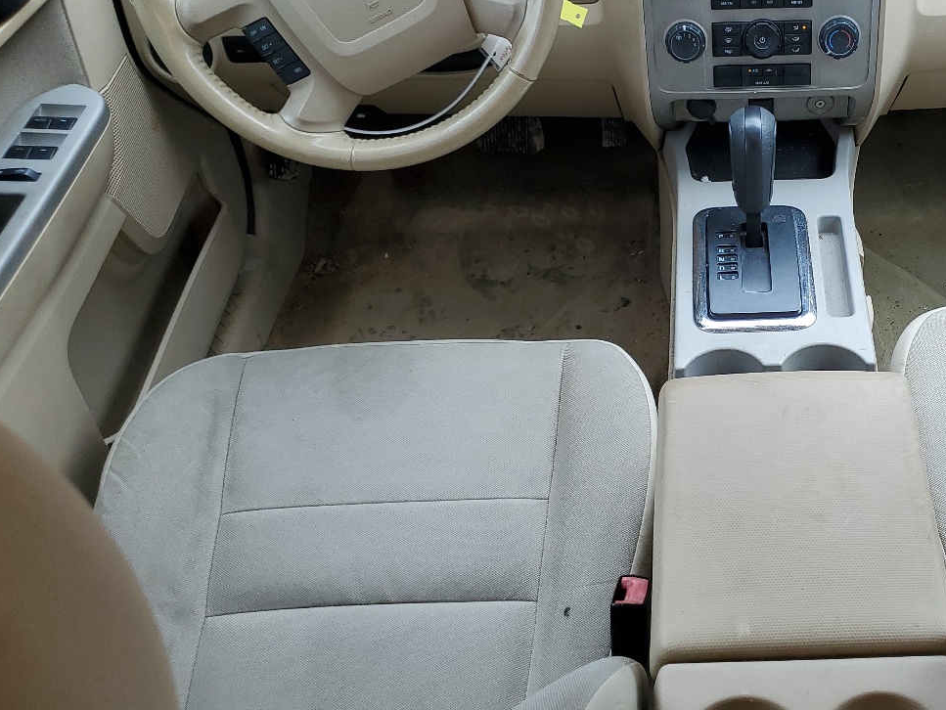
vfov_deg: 33.5
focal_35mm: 43
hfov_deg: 41.8
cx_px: 762
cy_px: 280
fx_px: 1176
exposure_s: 1/270
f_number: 1.5
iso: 50
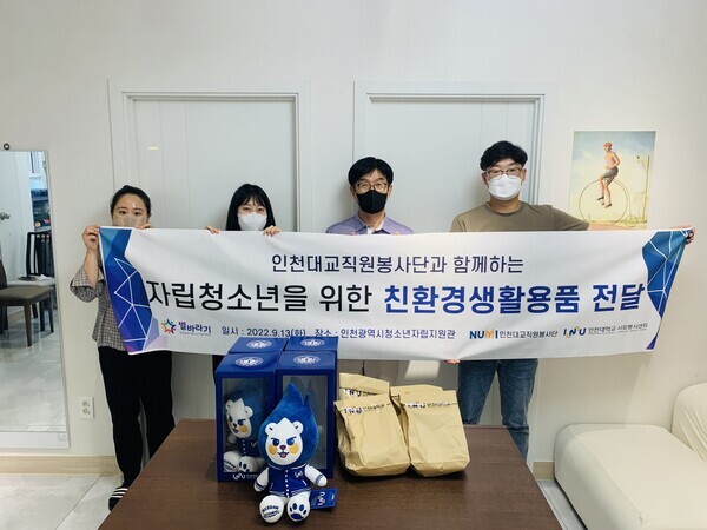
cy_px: 265
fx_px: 531
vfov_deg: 53.1
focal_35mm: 26
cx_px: 354
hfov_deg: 67.3
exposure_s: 1/120
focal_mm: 4.25
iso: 64
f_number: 1.8
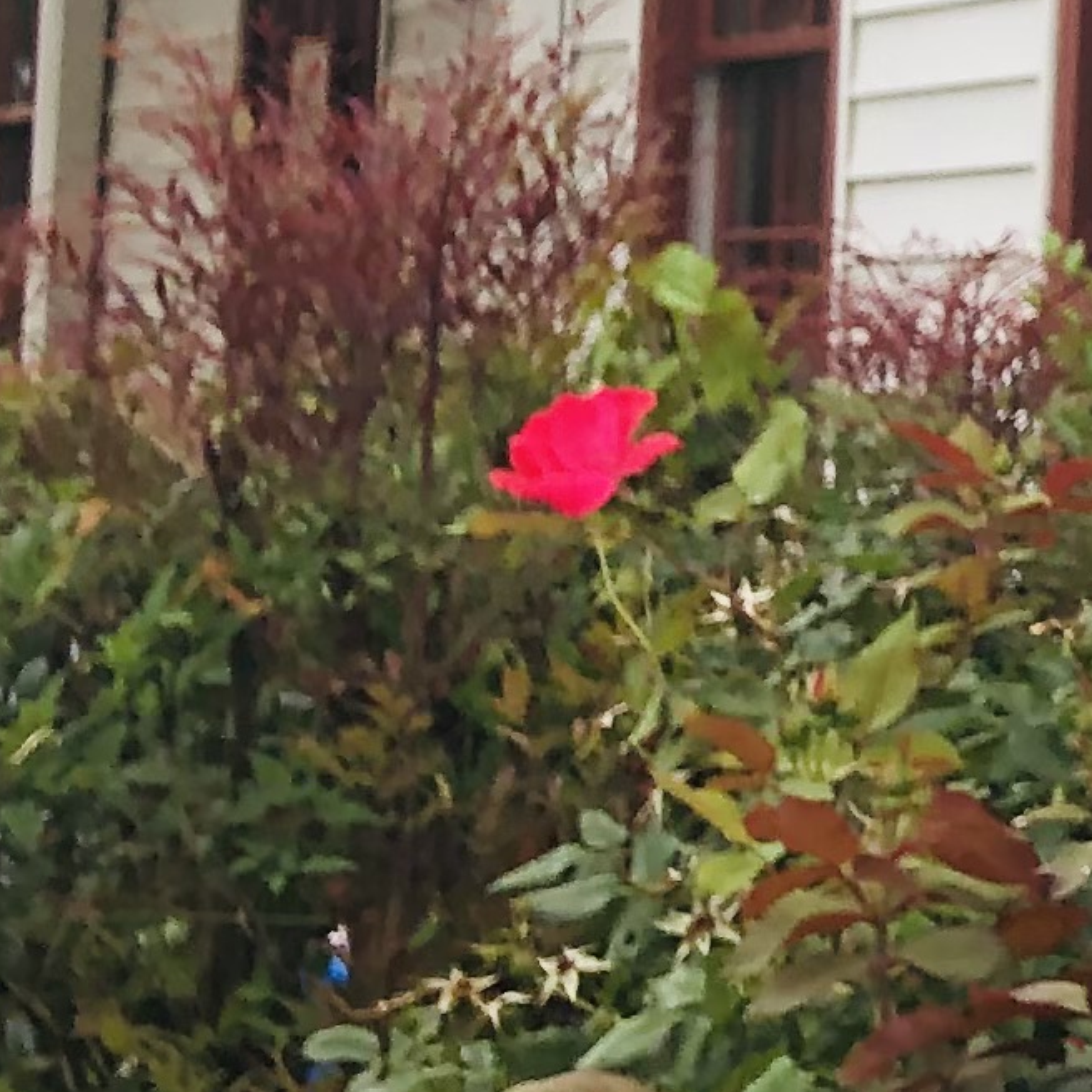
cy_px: -176
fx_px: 5425
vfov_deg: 11.3
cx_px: 3178
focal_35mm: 152
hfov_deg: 9.3
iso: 50
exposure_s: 1/120
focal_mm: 3.99
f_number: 1.8
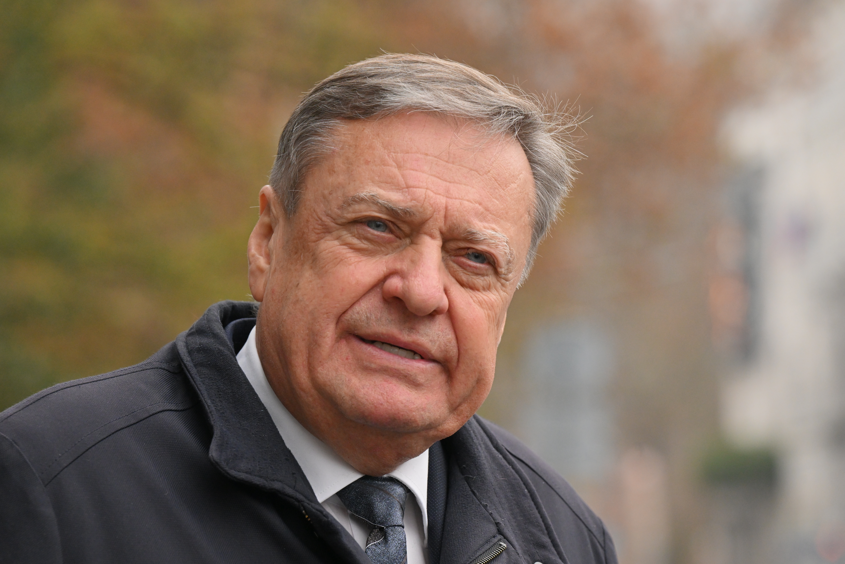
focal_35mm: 200
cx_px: 422
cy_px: 282
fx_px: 4694
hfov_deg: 10.3
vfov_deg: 6.9
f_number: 7.1
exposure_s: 1/1600
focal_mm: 200
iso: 2500
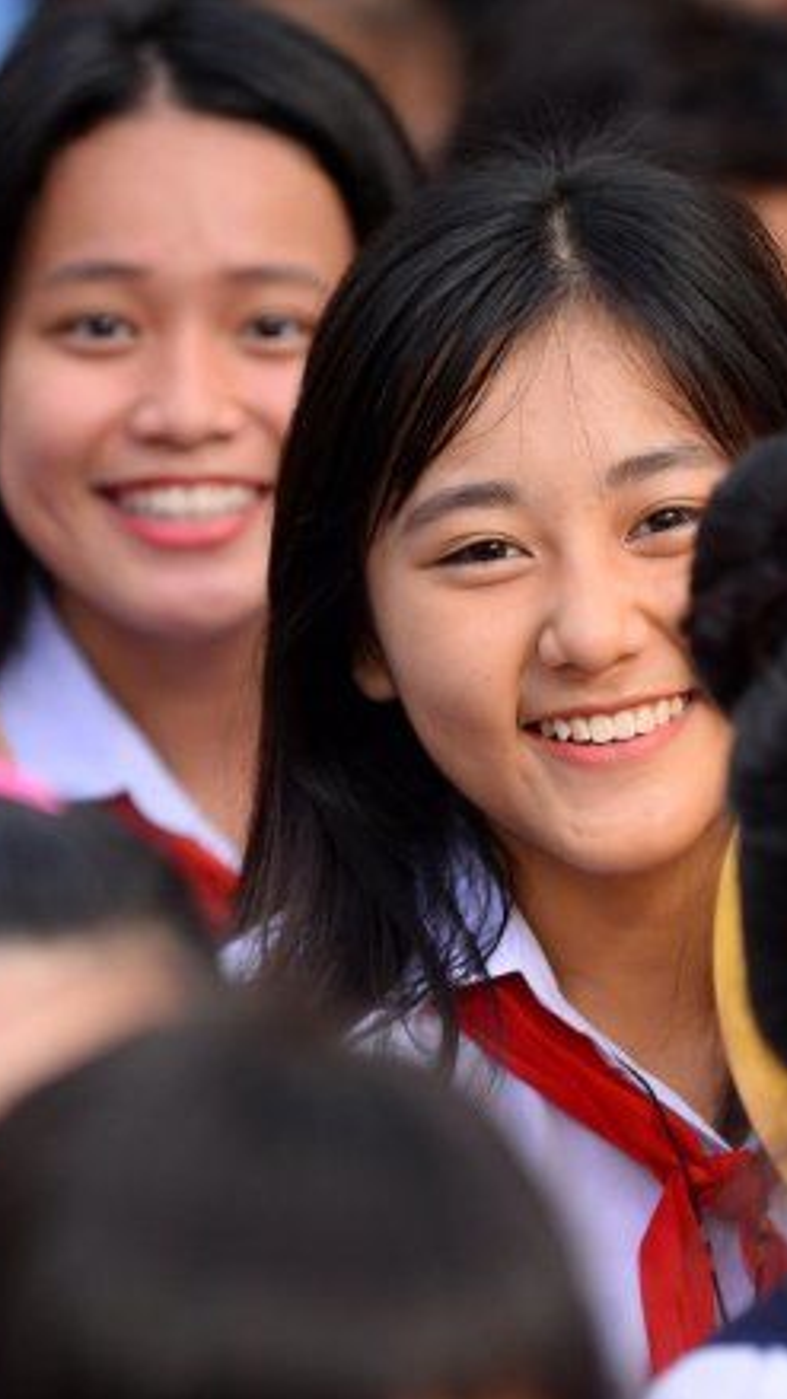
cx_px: 454
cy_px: 701
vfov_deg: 6.8
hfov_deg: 3.8
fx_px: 11758
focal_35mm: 317
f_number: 4
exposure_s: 1/400
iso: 800
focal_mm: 200
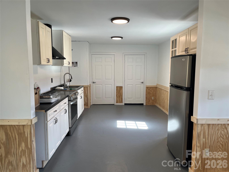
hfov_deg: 67.3
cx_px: 114
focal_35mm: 26
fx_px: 172
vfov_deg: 53.1
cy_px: 86
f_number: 1.6
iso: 64
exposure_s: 1/122
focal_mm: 5.1
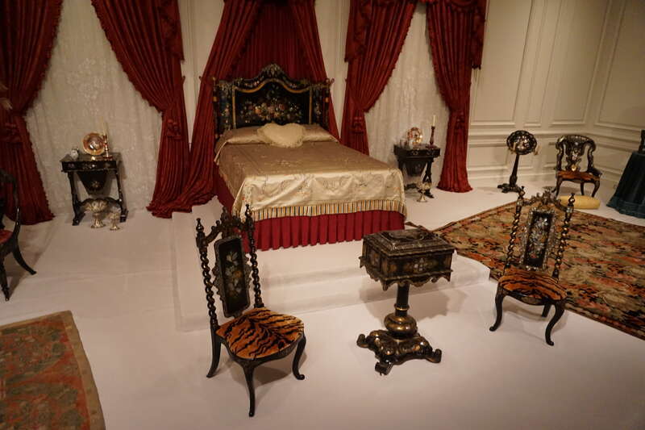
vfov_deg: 53.1
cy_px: 215
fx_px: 430
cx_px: 322
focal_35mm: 24
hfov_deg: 73.8
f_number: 3.5
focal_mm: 16
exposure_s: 1/80
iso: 3200
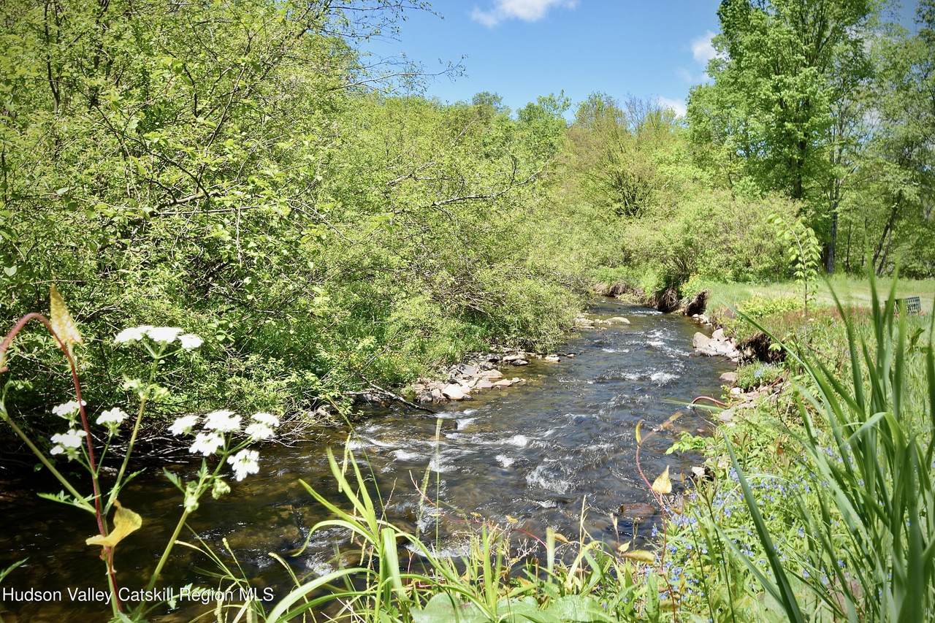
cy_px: 312
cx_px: 468
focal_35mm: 30
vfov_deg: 43.6
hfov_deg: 61.9
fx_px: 779
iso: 100
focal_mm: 20
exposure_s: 1/13
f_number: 22
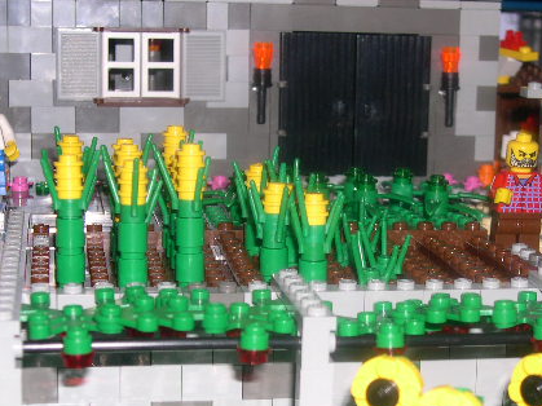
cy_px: 290
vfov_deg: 16.9
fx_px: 1362
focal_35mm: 87
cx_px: 330
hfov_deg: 22.5
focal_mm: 12.2
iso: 100
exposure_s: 1/60
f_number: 3.4
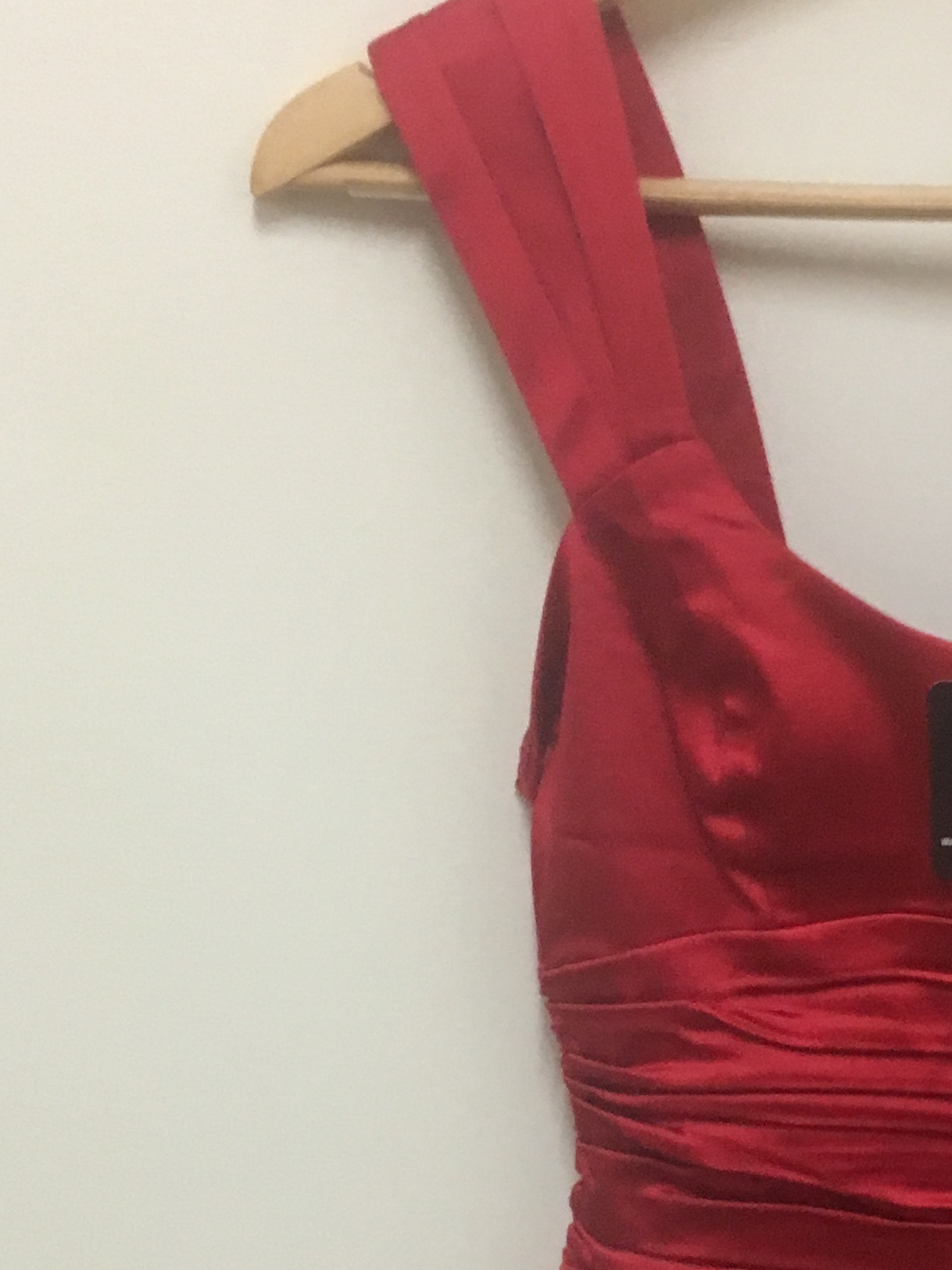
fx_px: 2640
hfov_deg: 19.6
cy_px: 1157
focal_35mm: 72
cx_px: 1029
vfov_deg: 26.1
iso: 200
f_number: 2.2
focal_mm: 4.15
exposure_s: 1/33
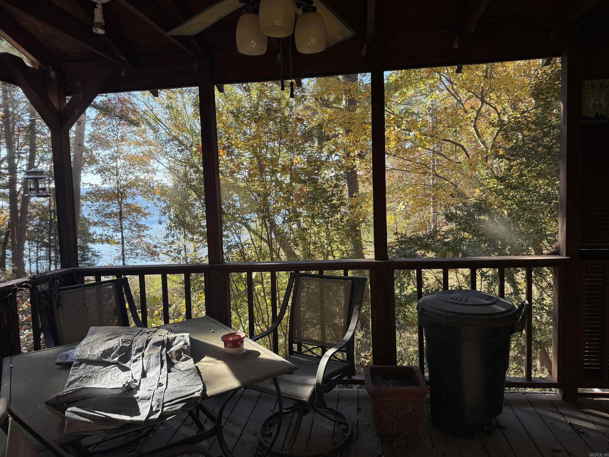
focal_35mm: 24
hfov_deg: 71.6
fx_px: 422
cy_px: 228
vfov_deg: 56.8
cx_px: 304
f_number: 1.78
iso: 100
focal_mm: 6.76
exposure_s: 1/336
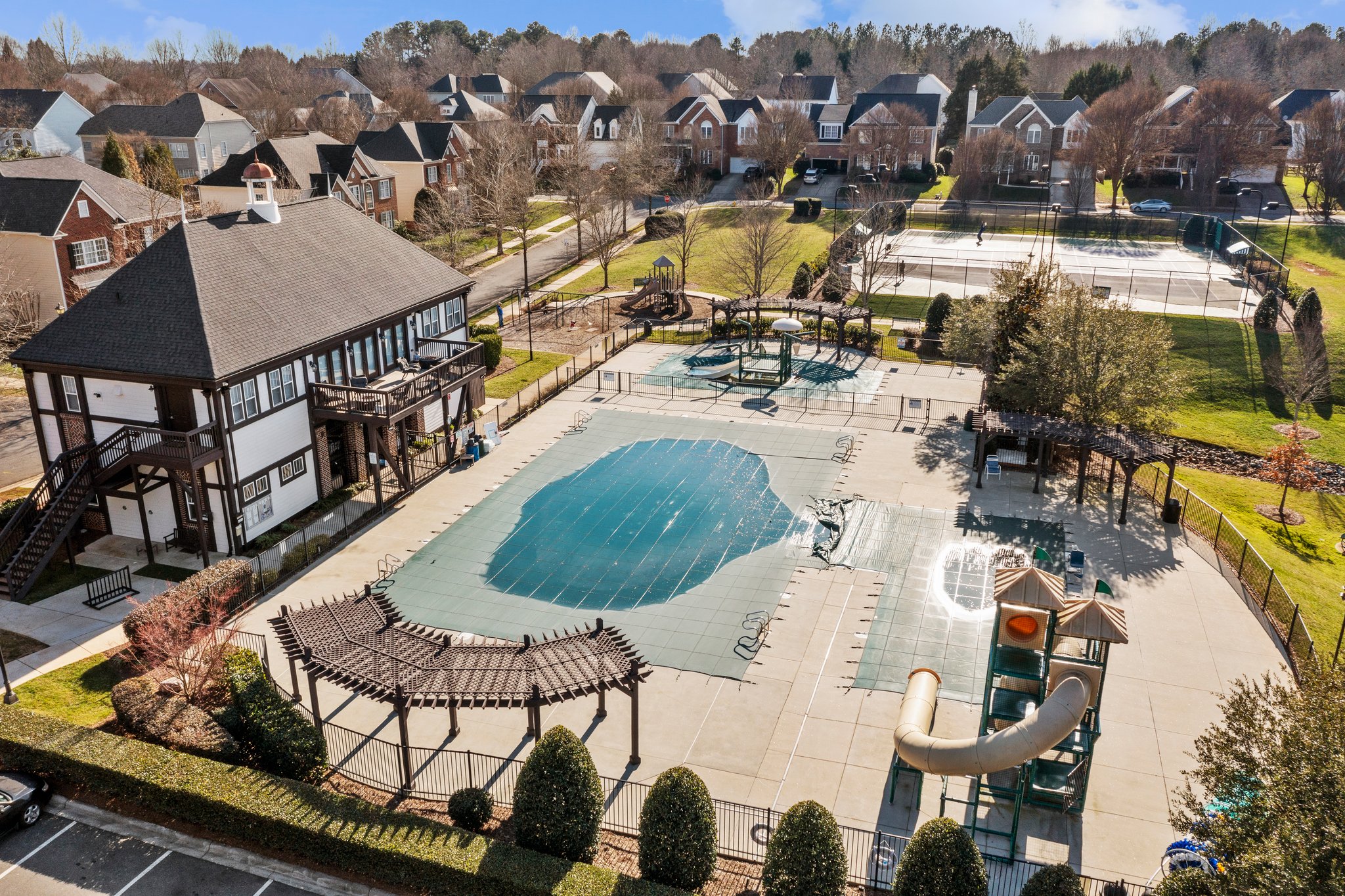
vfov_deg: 46.4
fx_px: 1046
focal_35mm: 28
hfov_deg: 65.5
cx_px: 672
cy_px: 448
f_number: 5.6
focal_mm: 10.26
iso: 100
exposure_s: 1/500
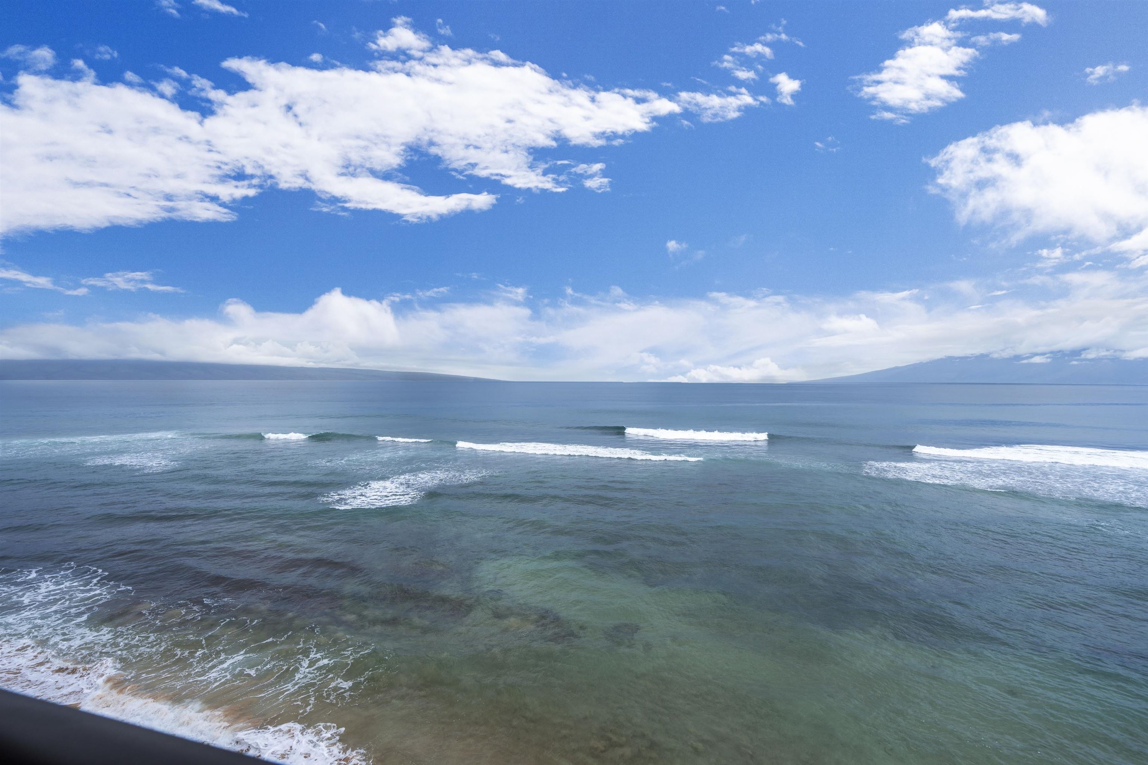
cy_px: 382
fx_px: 510
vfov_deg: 73.7
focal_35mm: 16
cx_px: 574
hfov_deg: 96.7
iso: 100
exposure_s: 1/400
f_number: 8
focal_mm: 16
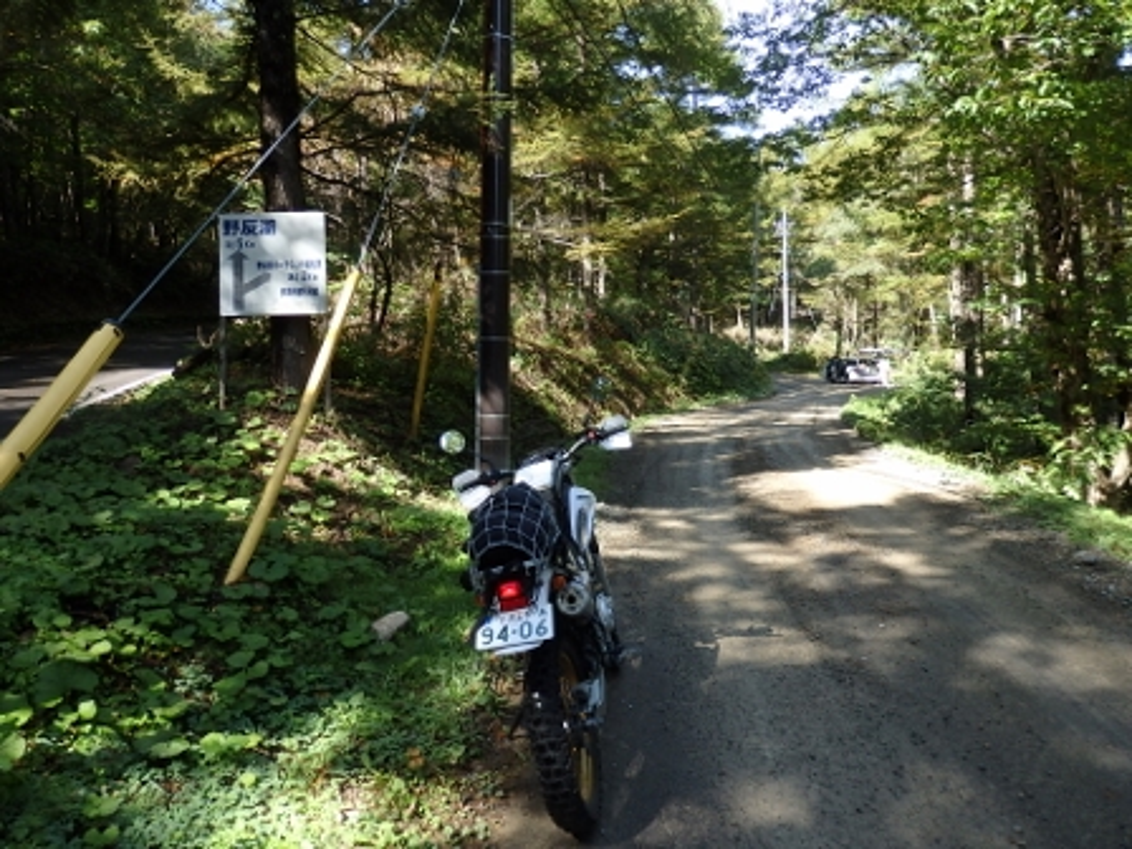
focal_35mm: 25
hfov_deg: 69.4
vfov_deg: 54.9
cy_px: 424
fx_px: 818
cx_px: 566
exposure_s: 1/250
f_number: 3
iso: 125
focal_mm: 4.5
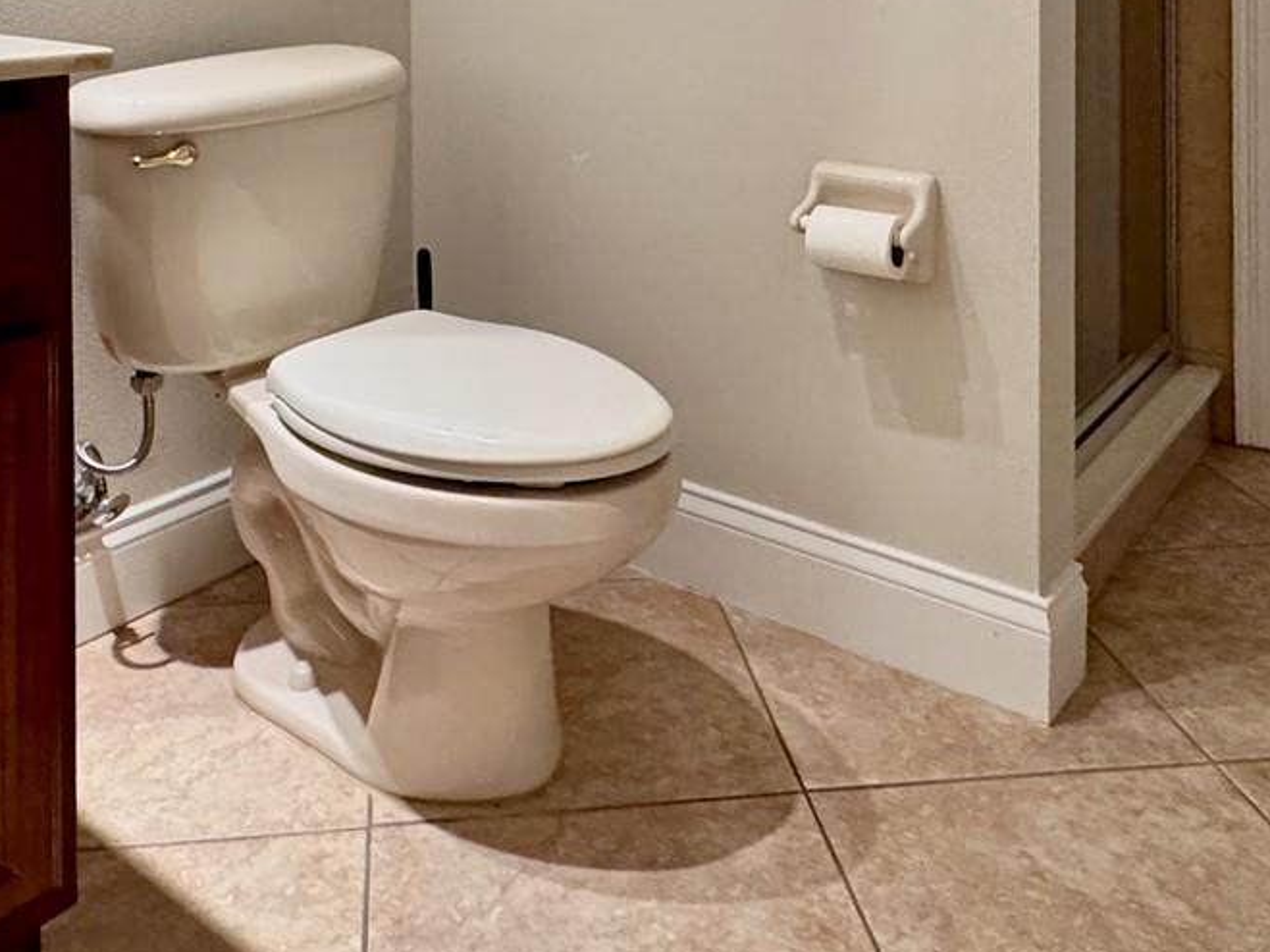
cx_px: 534
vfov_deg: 36.1
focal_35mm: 34
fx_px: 1247
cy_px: -69
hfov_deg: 53.7
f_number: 2.2
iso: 400
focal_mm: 2.22
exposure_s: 1/60
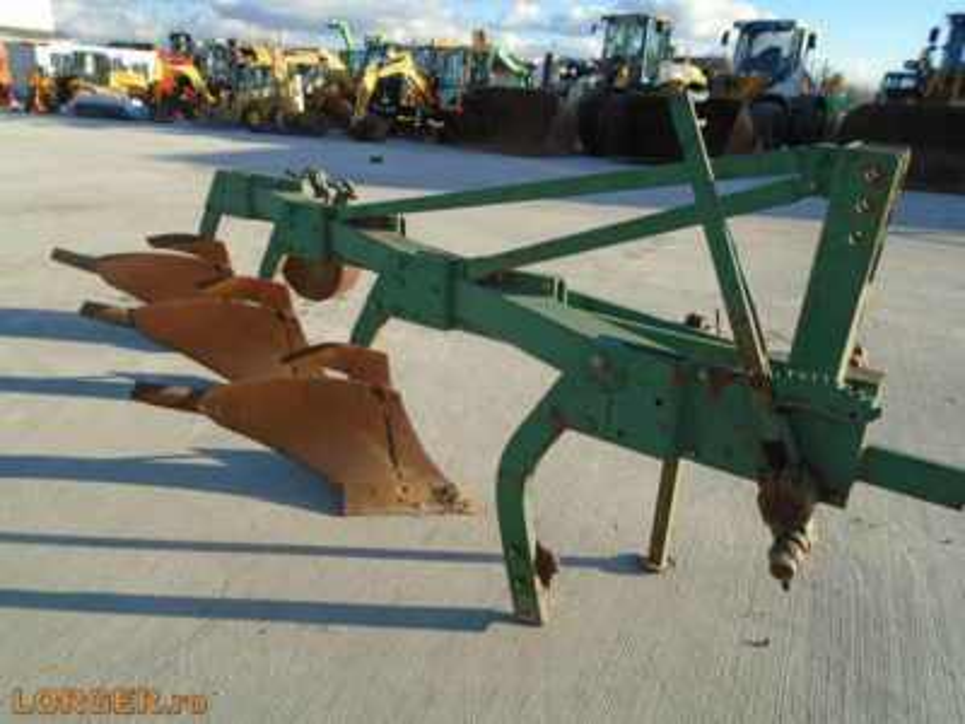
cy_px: 362
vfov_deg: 53.1
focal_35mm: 26
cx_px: 482
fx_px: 725
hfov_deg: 67.3
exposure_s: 1/500
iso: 100
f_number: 3.2
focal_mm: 4.6
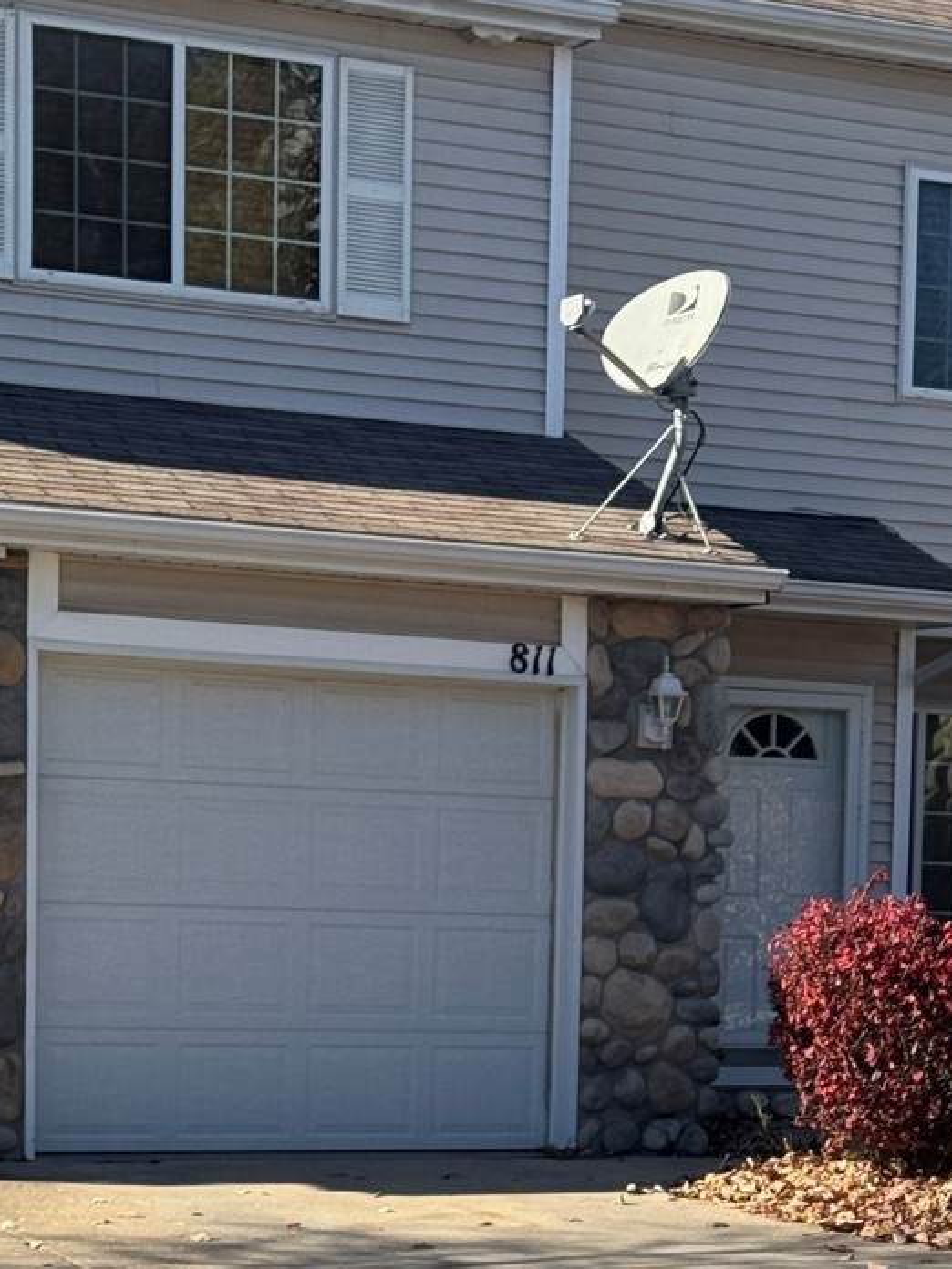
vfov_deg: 18.2
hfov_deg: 13.8
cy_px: 1181
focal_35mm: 106
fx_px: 3887
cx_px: 919
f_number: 1.78
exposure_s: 1/2611
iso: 64
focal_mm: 6.76
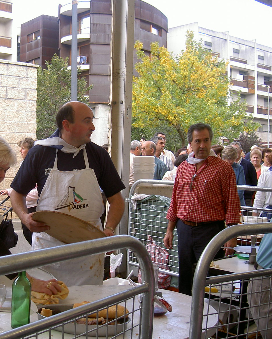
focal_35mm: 51
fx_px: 513
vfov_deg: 36.7
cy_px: 169
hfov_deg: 29.1
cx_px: 56
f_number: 2.8
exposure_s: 1/127
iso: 100
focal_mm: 8
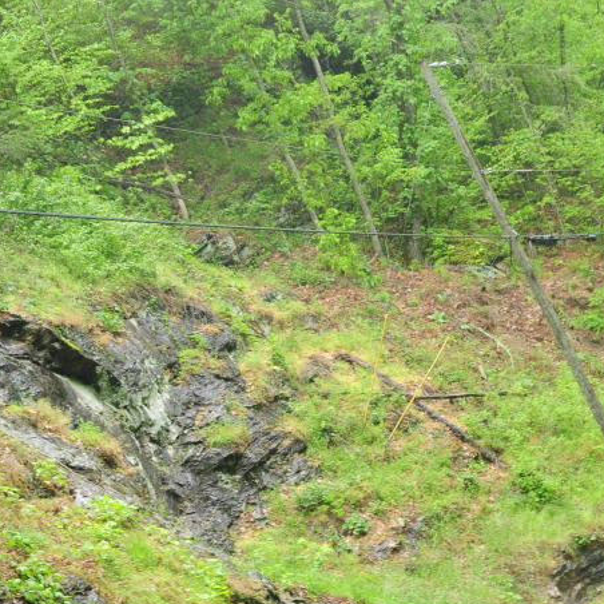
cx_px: 259
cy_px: 597
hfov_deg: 17.7
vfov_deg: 17.4
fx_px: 1935
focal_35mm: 98
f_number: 9
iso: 200
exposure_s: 1/40
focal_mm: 34
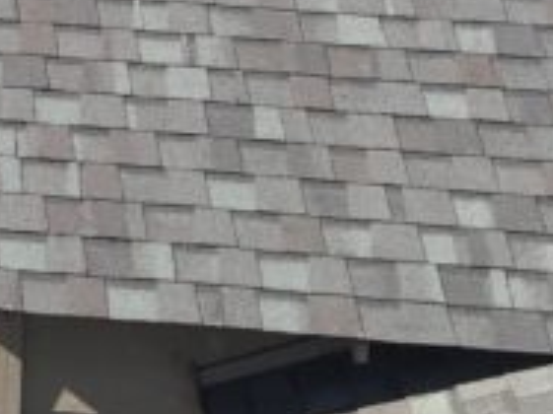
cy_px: -520
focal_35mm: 159
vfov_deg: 8.6
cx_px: -518
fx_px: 2538
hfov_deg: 11.3
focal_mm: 4.15
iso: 25
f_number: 2.2
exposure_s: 1/1148
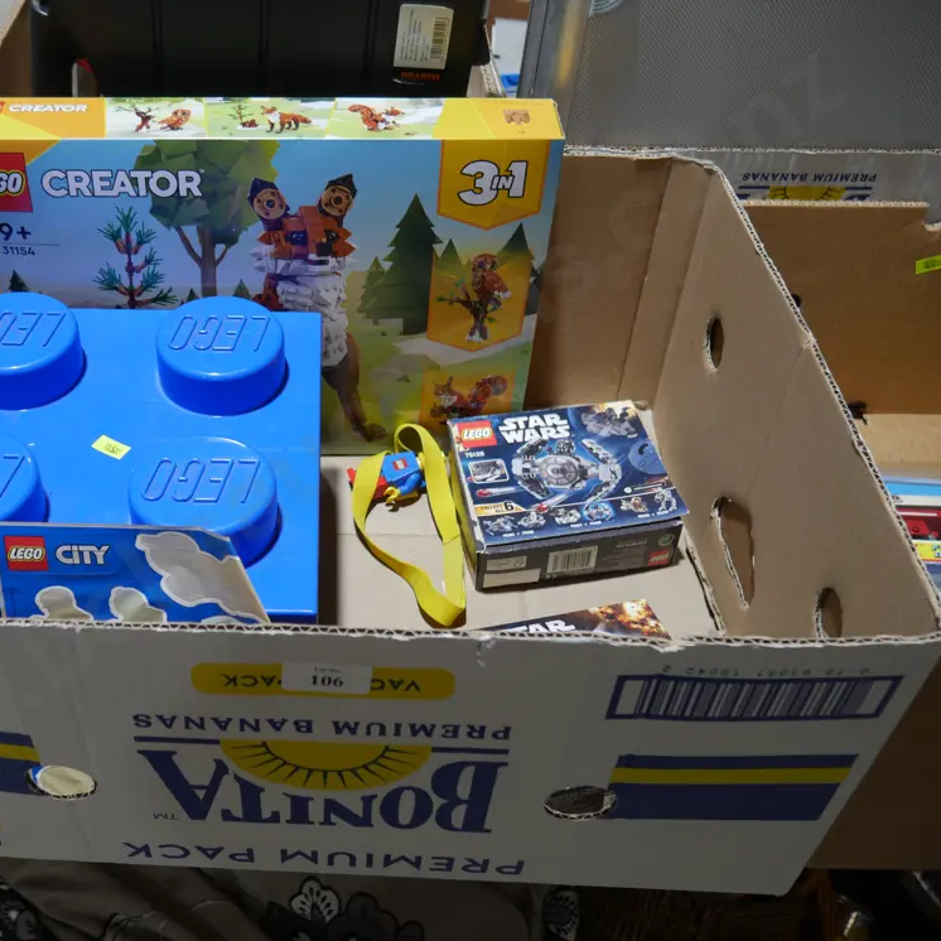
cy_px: 461
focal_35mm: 34
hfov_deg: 47.7
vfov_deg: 48.4
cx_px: 315
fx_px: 1046
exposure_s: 1/80
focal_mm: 14
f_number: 3.5
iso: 200
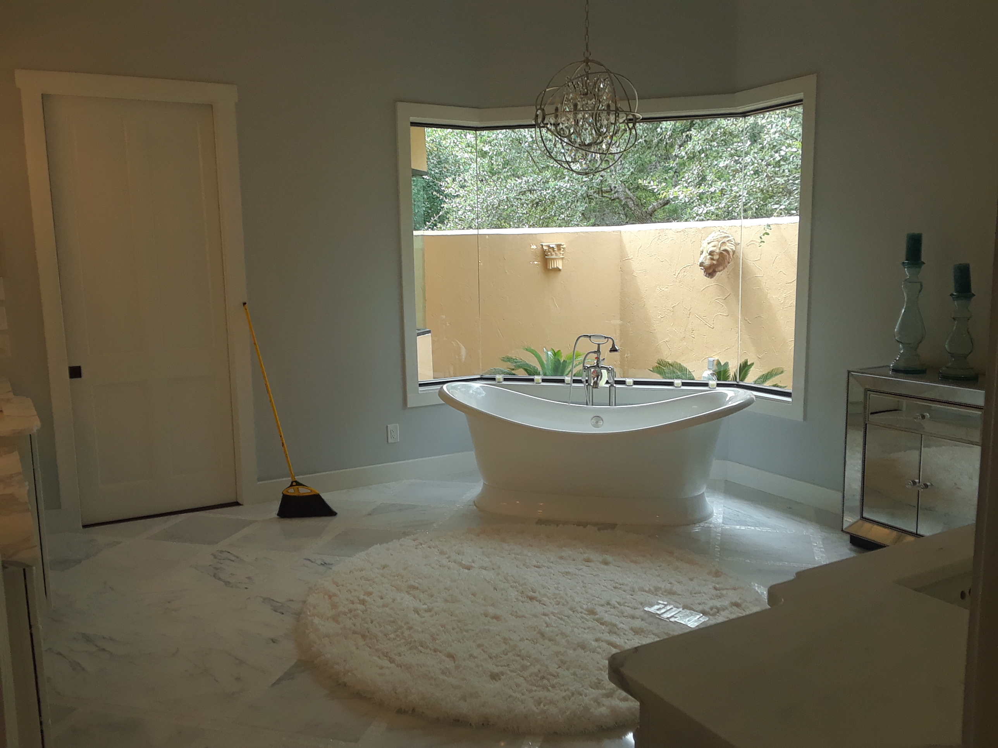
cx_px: 499
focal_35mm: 30
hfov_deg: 60.0
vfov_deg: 46.8
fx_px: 865
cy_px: 374
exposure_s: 1/137
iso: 40
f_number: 1.9
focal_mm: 2.47
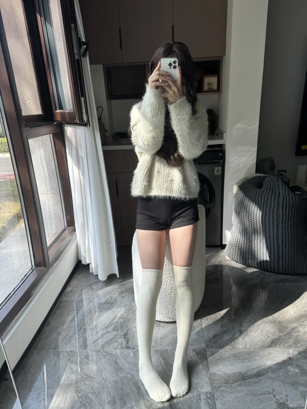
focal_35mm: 24
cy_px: 204
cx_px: 154
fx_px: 284
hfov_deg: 56.8
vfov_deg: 71.6
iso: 80
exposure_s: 1/343
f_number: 1.78
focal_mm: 6.76
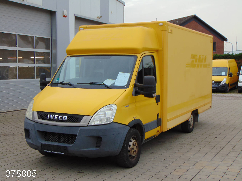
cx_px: 121
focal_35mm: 50
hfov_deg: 38.2
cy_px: 90
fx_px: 350
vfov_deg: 29.1
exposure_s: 1/125
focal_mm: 9
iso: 80
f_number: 3.5
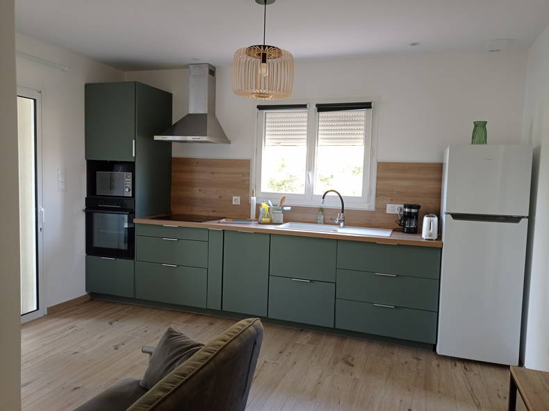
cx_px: 274
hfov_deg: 63.5
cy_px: 206
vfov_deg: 49.7
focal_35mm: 28
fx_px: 444
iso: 216
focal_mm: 4.74
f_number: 1.79
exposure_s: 1/33.3
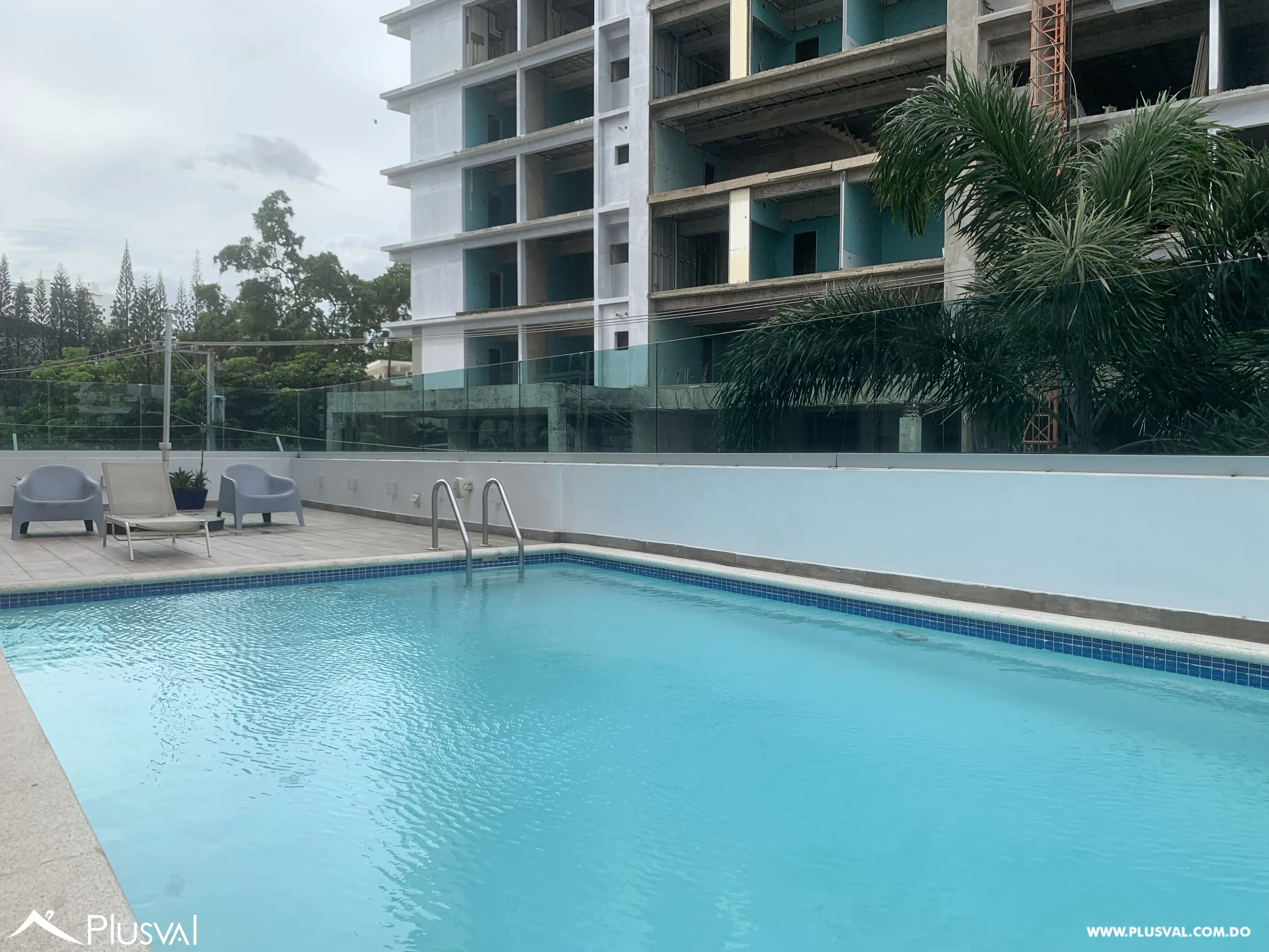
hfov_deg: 67.3
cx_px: 634
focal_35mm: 26
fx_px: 953
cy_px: 476
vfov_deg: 53.1
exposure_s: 1/1427
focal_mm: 4.25
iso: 25
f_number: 1.8
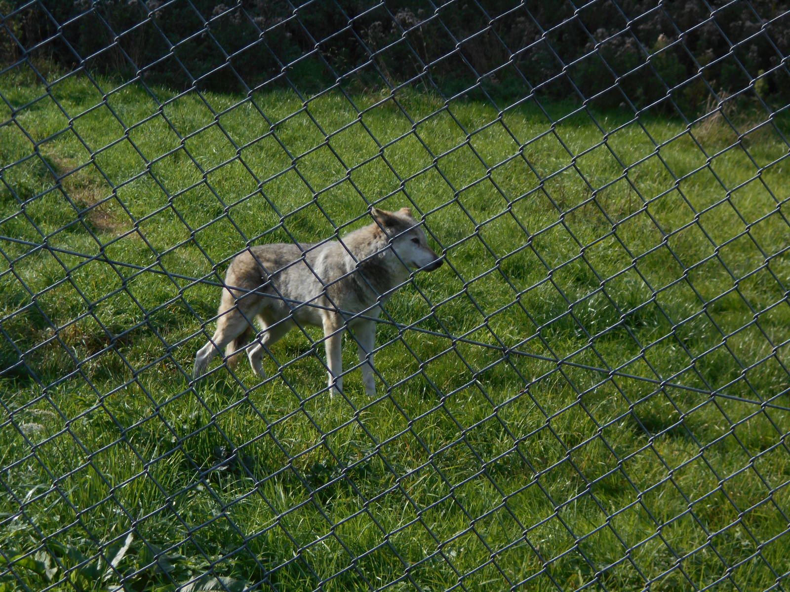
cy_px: 296
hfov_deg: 15.2
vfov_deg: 11.4
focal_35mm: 130
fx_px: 2967
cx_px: 395
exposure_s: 1/200
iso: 80
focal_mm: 23
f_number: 6.5
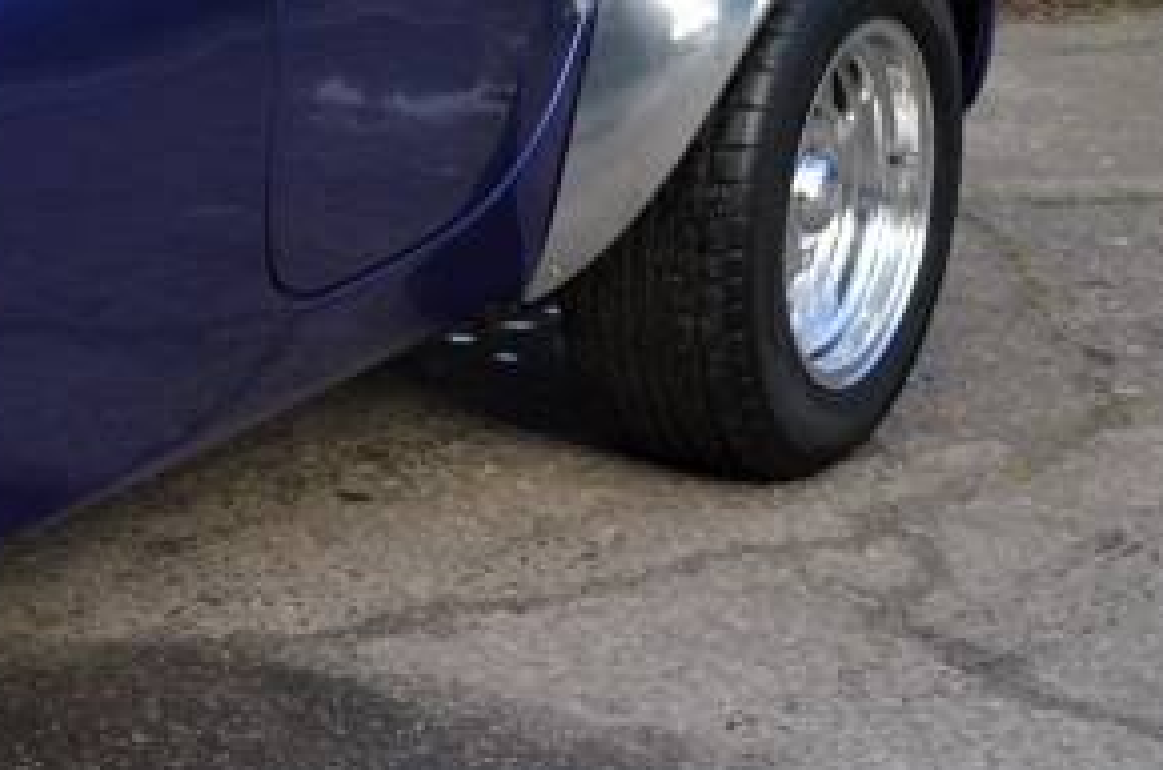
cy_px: 40
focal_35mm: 140
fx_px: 4504
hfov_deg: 13.7
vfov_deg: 9.7
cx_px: -686
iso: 125
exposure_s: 1/125
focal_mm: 27
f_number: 5.6
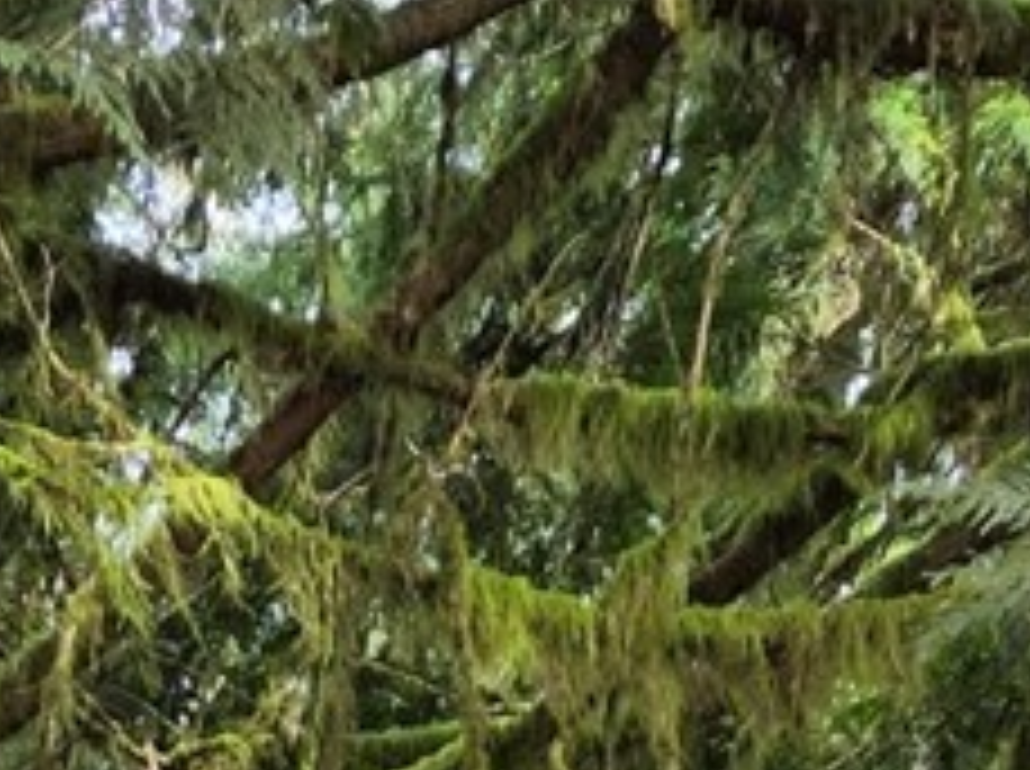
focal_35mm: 161
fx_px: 4783
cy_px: 2693
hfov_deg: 12.1
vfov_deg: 7.5
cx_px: -144
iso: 25
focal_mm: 5.4
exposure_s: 1/185
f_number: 1.8
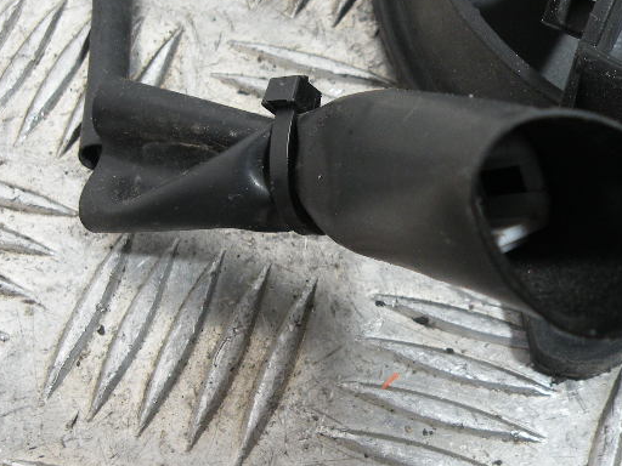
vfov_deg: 27.0
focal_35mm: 54
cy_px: 205
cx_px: 432
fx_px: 970
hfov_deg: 35.1
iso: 122
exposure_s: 1/59.7
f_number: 2.8
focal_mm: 4.7
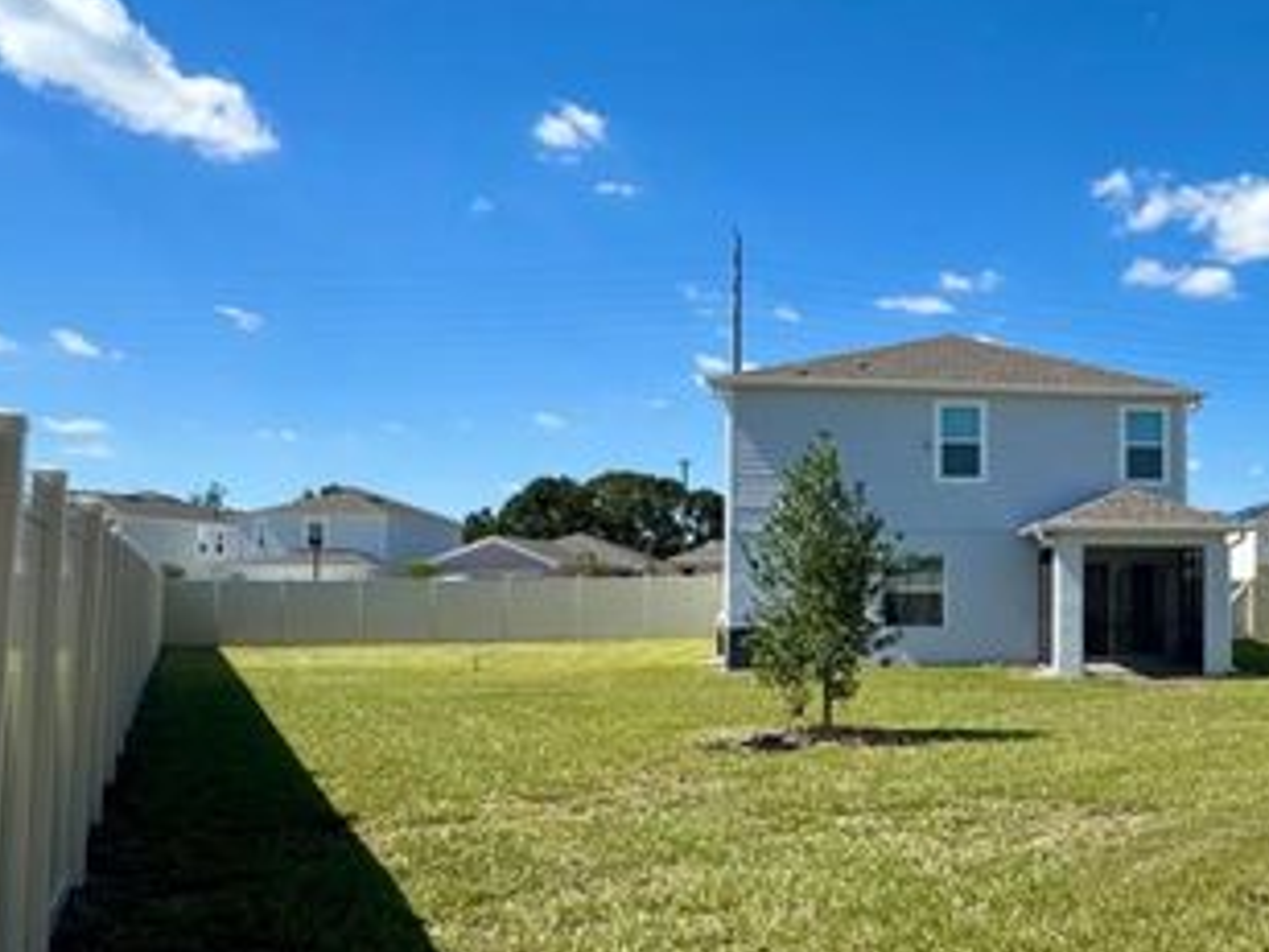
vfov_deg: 44.1
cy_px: 540
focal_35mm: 32
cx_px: 1073
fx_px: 1173
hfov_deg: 51.9
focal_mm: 2.22
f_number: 2.2
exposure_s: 1/2415
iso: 50
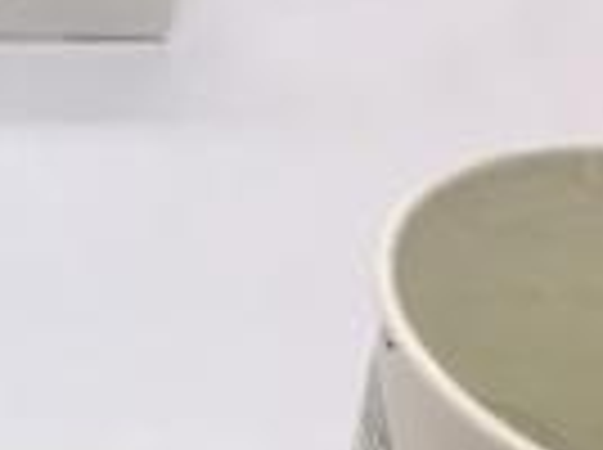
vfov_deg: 10.6
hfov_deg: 12.1
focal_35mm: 139
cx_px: -729
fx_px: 2417
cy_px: 346
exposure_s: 1/40
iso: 32
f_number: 2.2
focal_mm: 4.15
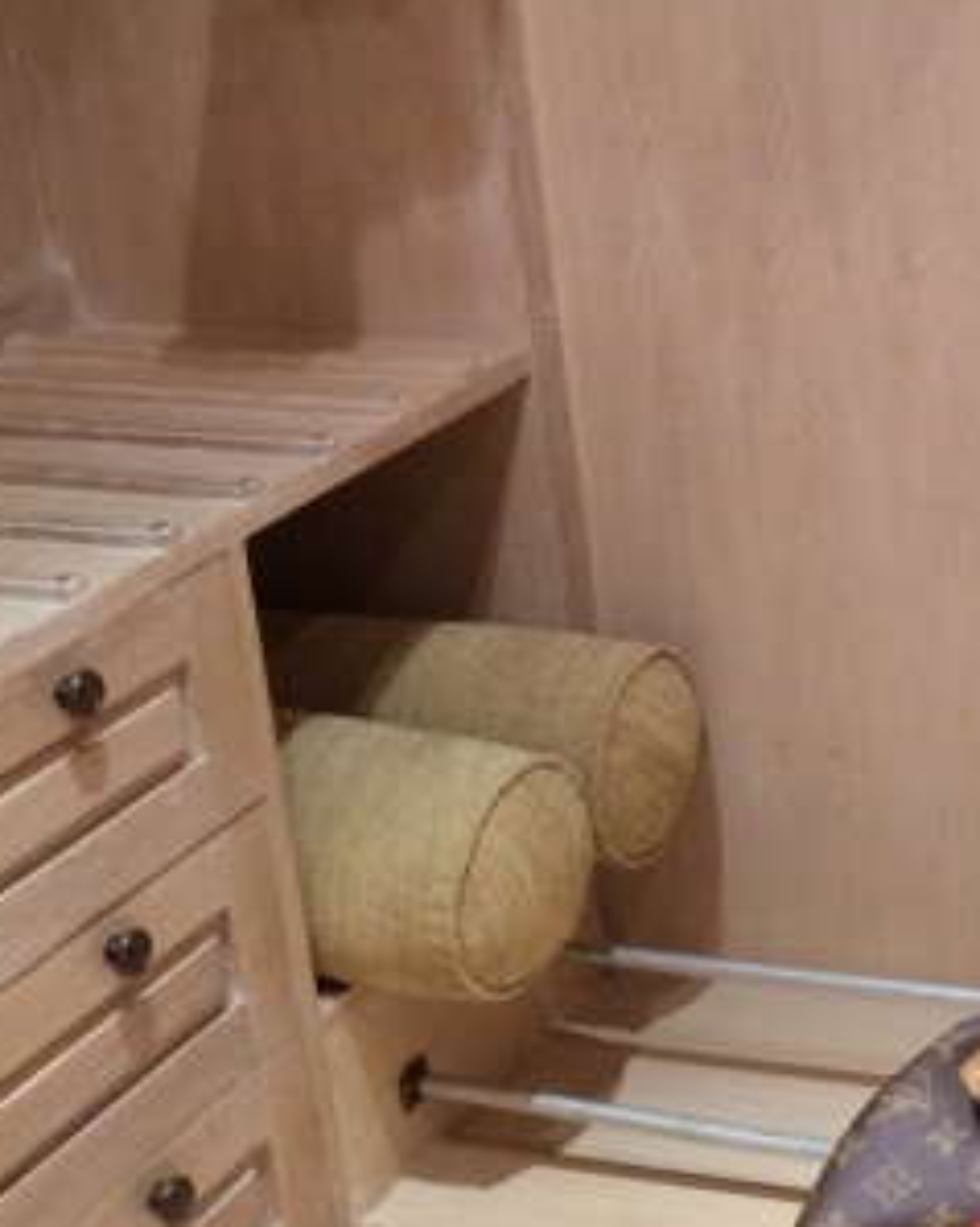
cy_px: 457
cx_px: 1190
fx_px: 2722
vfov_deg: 25.3
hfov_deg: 19.2
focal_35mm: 75
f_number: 2.2
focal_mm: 4.15
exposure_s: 1/33
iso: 250
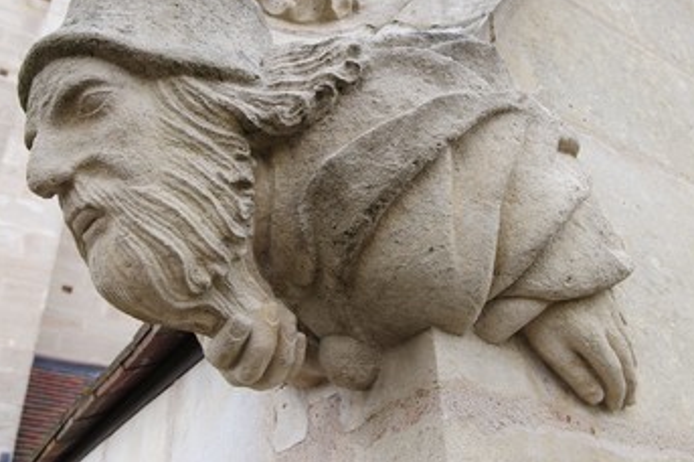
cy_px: 197
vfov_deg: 34.9
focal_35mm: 38
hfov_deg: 50.7
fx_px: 732
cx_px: 339
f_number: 9
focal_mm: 31
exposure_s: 1/100
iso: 200
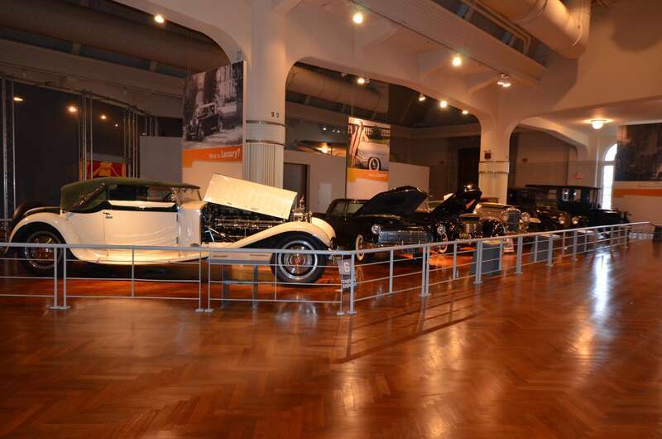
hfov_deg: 70.5
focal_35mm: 26
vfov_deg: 50.2
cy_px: 220
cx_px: 331
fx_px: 468
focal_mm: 17
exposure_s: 1/60
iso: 1000
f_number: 5
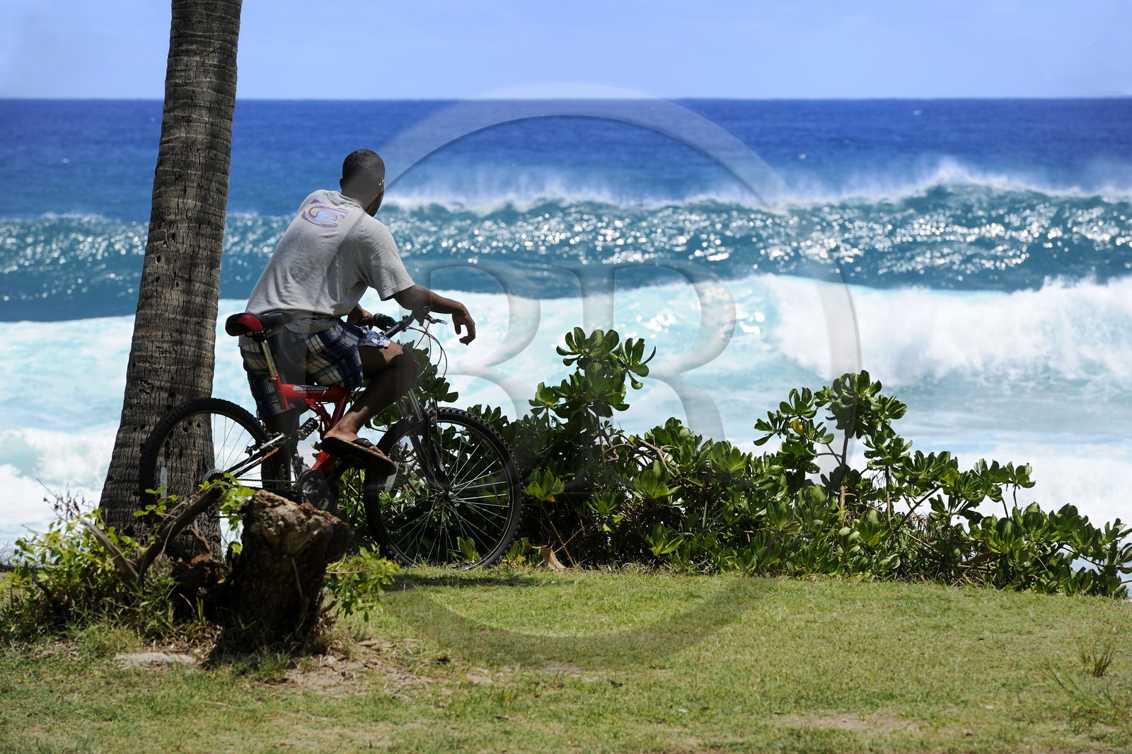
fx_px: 6285
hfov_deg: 10.3
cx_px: 566
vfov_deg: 6.9
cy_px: 377
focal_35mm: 200
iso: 200
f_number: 10
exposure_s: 1/400
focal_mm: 200
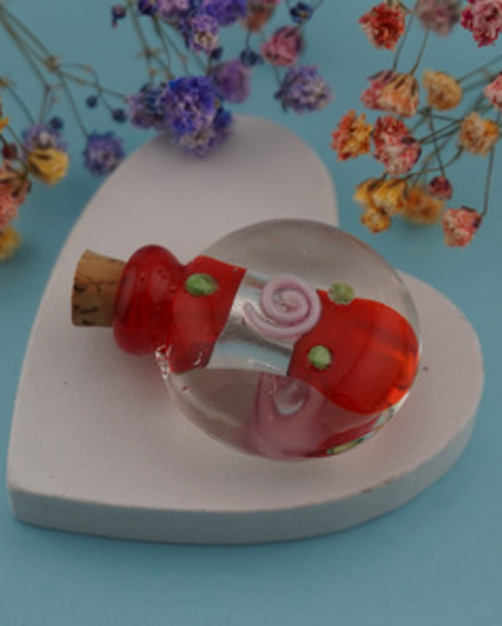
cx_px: 314
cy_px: 311
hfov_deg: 16.8
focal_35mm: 92
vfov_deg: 20.9
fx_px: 1701
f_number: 6.3
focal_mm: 43
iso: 100
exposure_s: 1/80
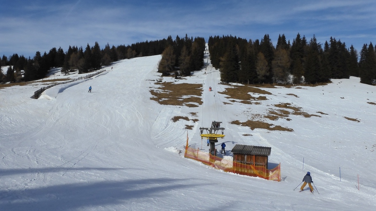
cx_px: 185
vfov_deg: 42.9
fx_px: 269
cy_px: 101
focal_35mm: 27
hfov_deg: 69.9
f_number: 5
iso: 100
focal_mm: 4.3
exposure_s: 1/1600
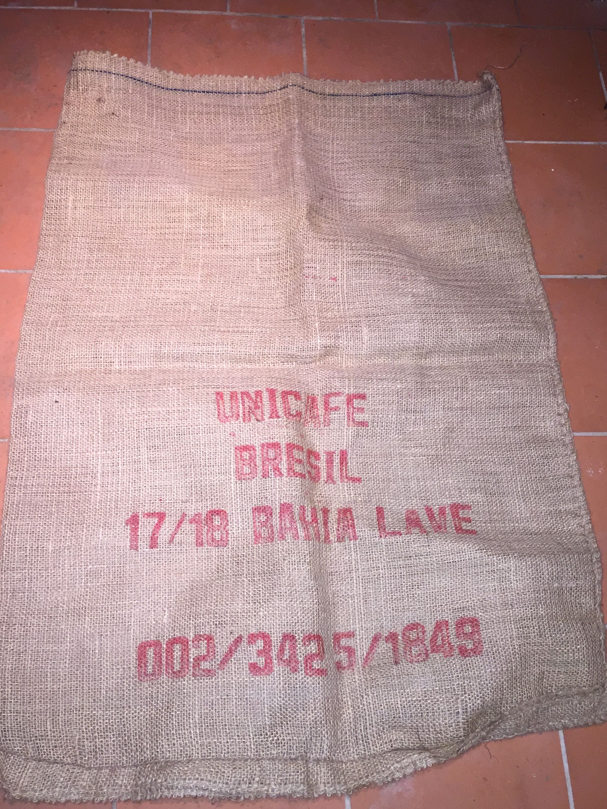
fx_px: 748
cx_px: 304
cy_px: 406
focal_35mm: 32
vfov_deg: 56.8
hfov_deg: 44.2
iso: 125
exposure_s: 1/33
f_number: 2.2
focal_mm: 4.15
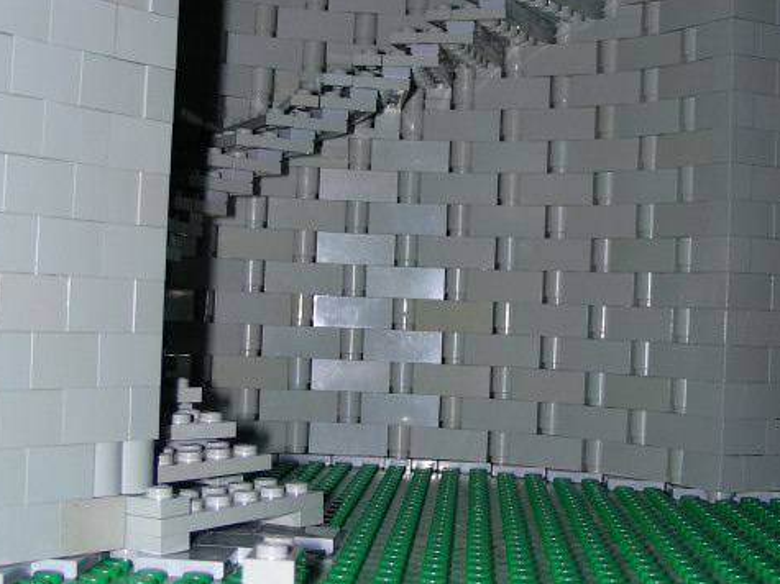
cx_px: 371
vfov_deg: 22.9
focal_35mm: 64
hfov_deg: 30.3
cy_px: 292
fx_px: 1442
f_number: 3.5
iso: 50
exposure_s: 1/60.1
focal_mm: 6.3
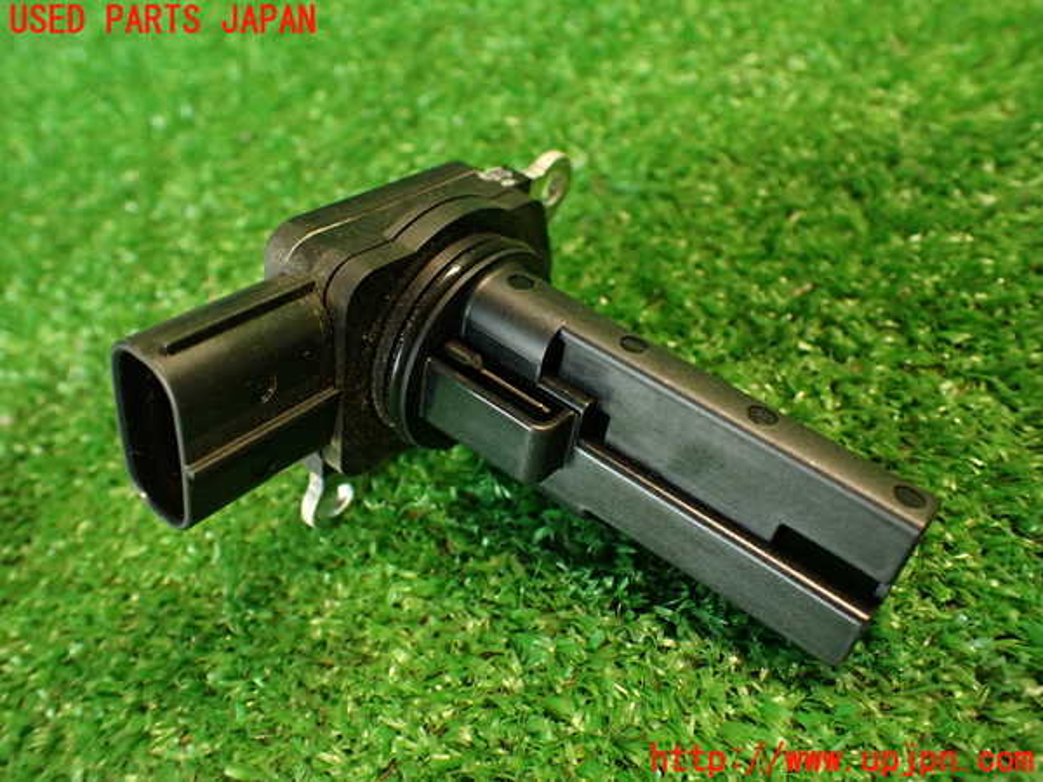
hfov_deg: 60.0
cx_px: 522
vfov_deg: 46.8
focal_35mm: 30
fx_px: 904
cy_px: 391
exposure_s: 1/30
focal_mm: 5.4
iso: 500
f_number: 2.3
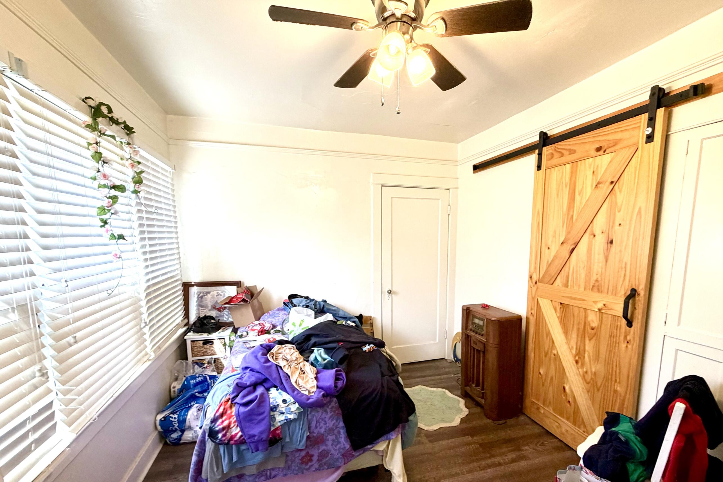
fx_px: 341
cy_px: 284
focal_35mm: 17
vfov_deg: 69.9
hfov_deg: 93.1
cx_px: 391
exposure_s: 1/60
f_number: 2.2
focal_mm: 2.22
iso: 250
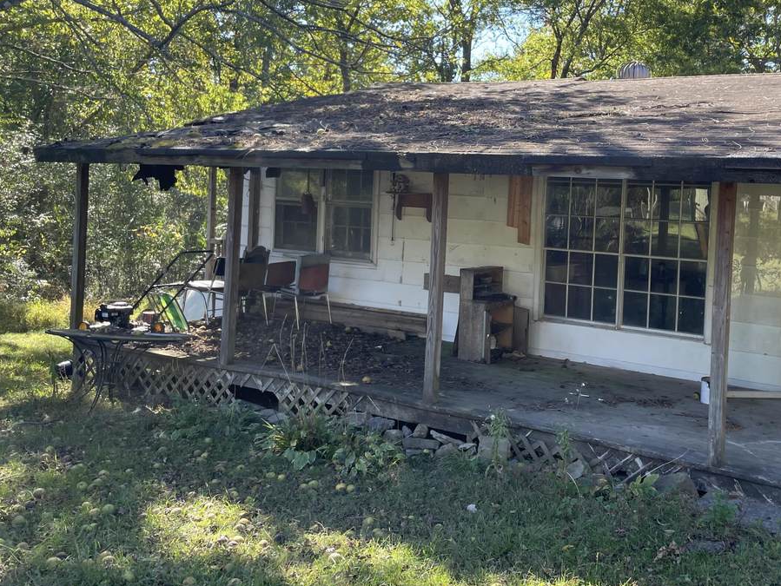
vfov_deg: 38.5
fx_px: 835
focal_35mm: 37
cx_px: 526
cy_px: 236
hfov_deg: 49.2
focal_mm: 4.2
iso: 32
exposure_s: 1/291
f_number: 1.6
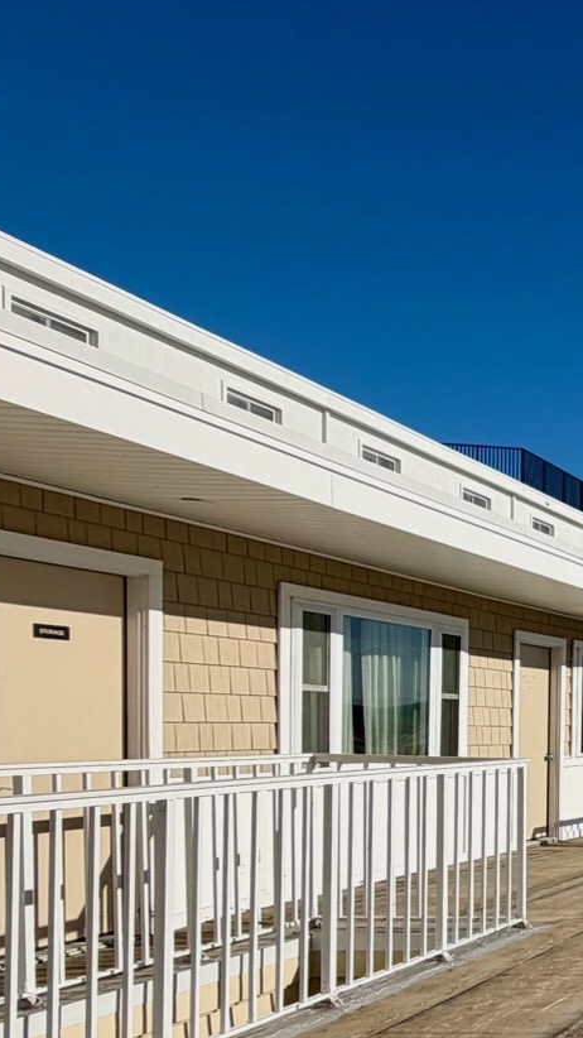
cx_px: 1179
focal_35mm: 38
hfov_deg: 18.8
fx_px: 1045
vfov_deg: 50.6
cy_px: 777
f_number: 2.2
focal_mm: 2.22
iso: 20
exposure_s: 1/1534
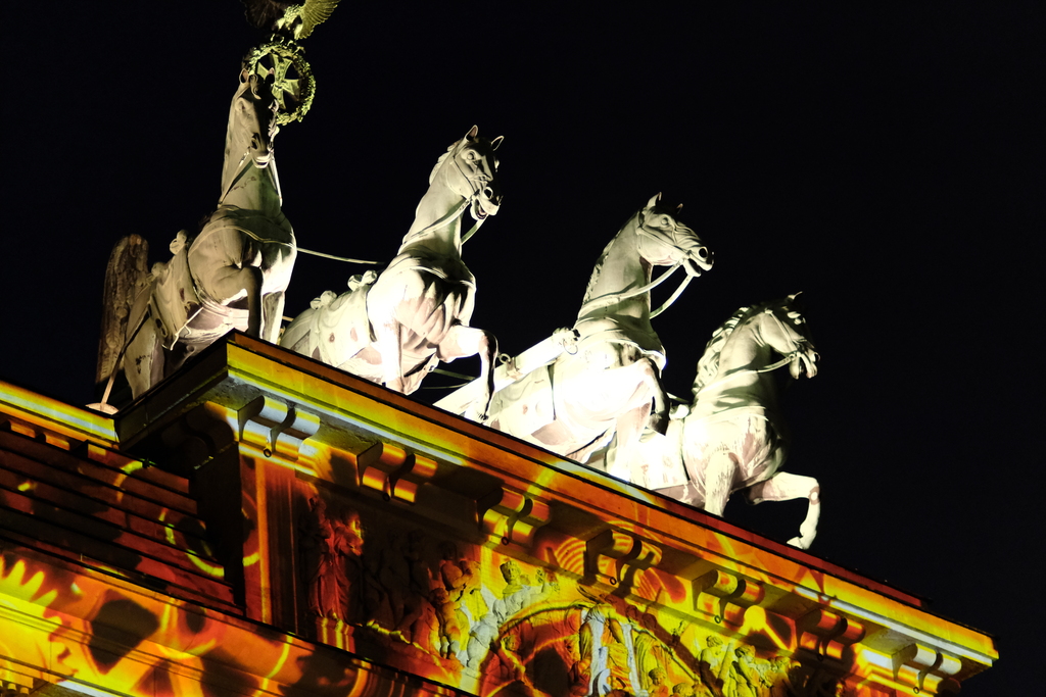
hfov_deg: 16.0
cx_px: 523
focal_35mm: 128
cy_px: 348
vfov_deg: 10.7
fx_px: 3719
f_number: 1.8
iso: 5000
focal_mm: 85
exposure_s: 1/250
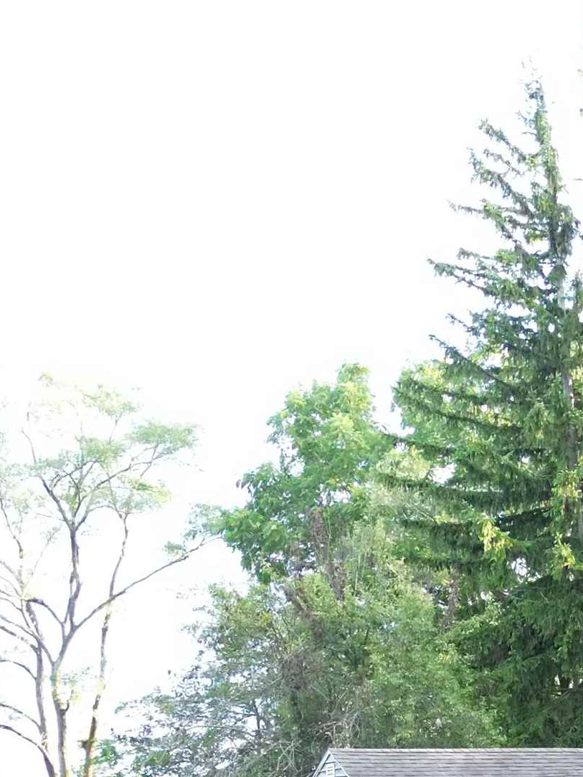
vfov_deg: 26.6
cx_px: 822
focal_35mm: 68
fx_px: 1527
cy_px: 823
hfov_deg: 19.4
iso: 1600
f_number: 1.7
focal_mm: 6.72
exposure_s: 1/1000
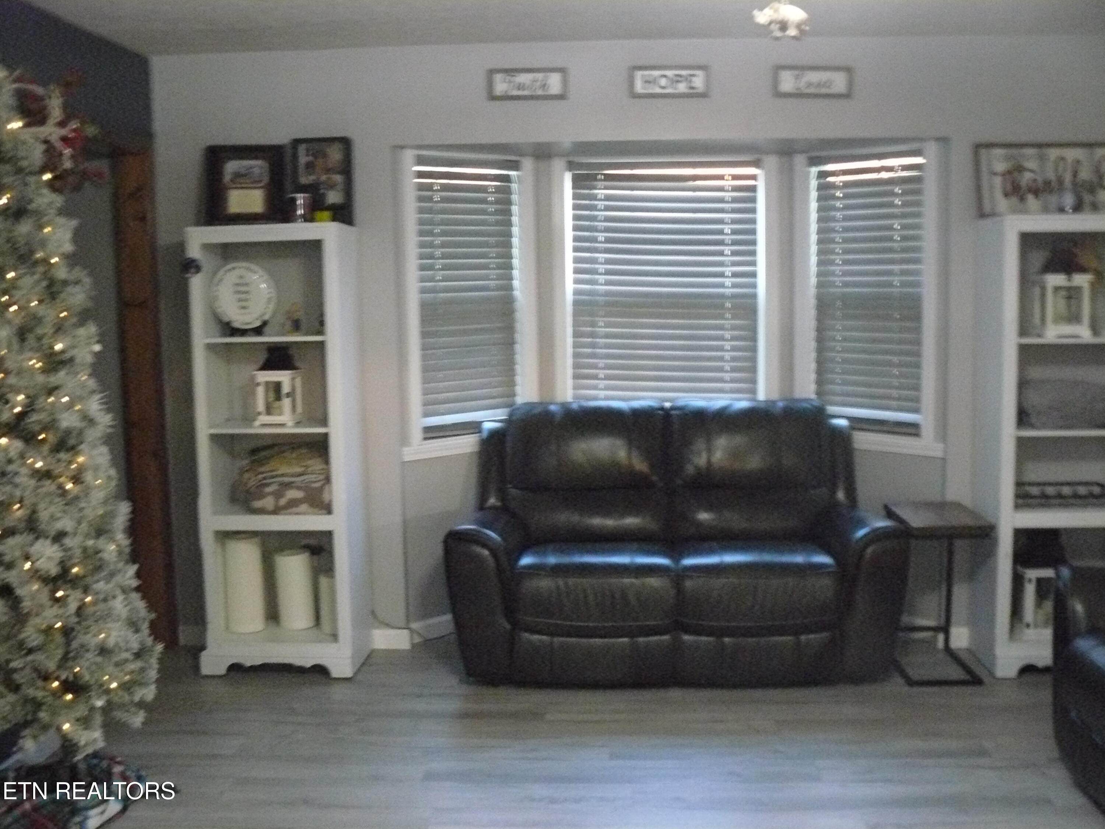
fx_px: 1149
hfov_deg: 51.4
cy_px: 414
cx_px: 552
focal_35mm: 36
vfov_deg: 39.7
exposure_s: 1/8
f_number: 2.8
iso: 800
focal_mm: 6
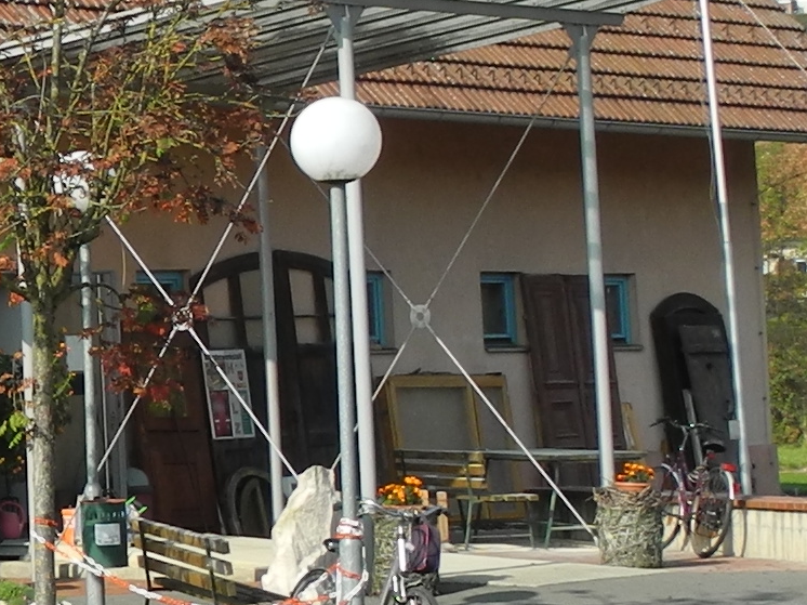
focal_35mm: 137
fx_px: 3193
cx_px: -920
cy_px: 238
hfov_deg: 12.3
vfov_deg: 10.8
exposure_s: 1/800
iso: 100
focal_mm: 6
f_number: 3.5
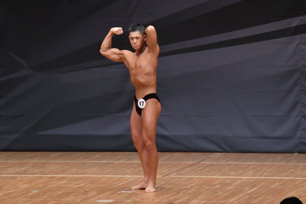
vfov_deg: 5.1
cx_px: 153
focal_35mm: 270
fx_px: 2294
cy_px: 102
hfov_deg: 7.6
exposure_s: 1/400
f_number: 5.6
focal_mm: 180
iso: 6400
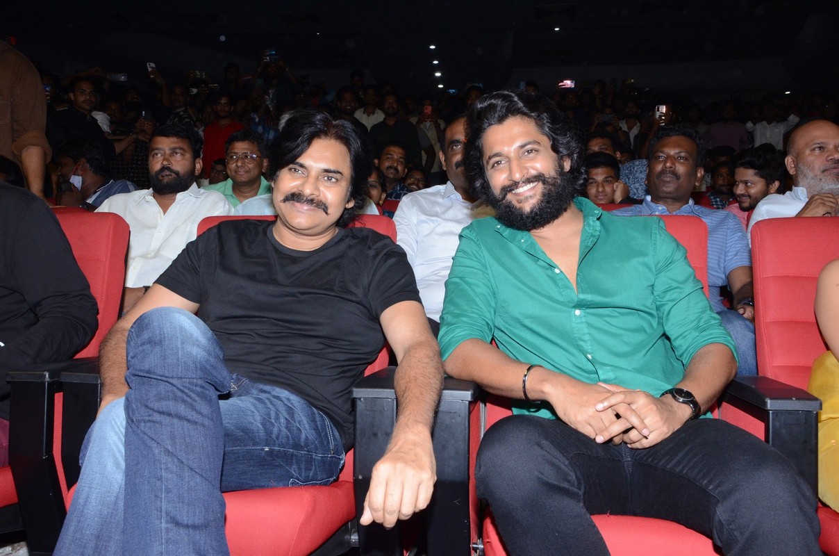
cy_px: 278
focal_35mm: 33
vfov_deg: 39.8
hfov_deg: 57.3
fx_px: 767
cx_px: 420
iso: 1250
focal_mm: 22
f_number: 13
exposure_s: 1/125
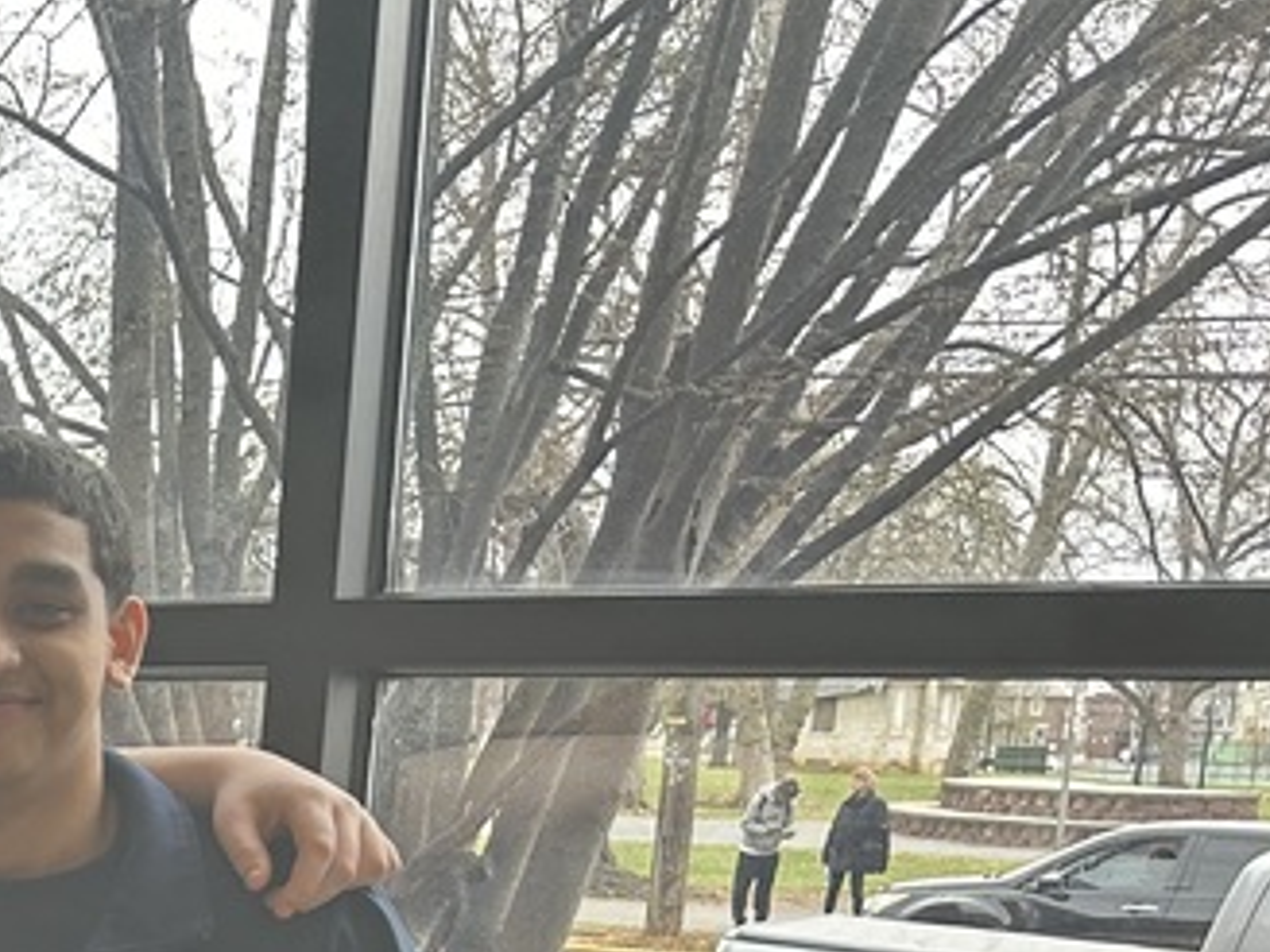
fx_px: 2752
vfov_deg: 17.9
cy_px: 1347
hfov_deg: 22.0
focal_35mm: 75
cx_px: -577
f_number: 1.78
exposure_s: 1/121
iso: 125
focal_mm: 6.86
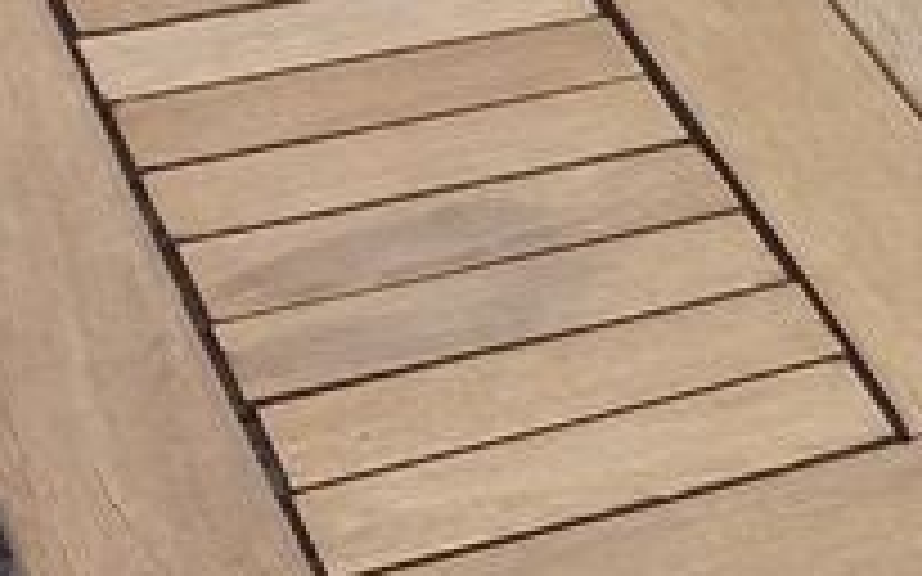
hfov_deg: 12.6
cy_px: 68
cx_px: 1875
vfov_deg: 9.0
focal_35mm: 145
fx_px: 3642
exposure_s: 1/518
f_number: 1.9
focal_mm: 3.7
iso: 64
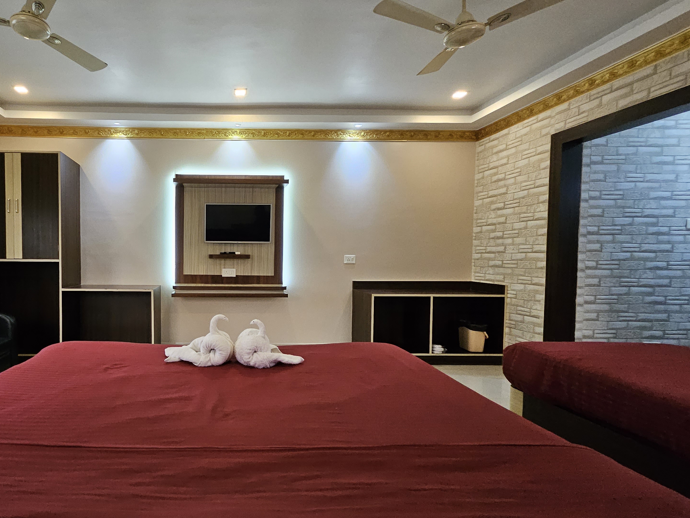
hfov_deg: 84.1
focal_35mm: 18
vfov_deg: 71.6
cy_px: 266
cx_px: 219
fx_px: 359
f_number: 2.2
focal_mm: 1.74
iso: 400
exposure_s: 1/50
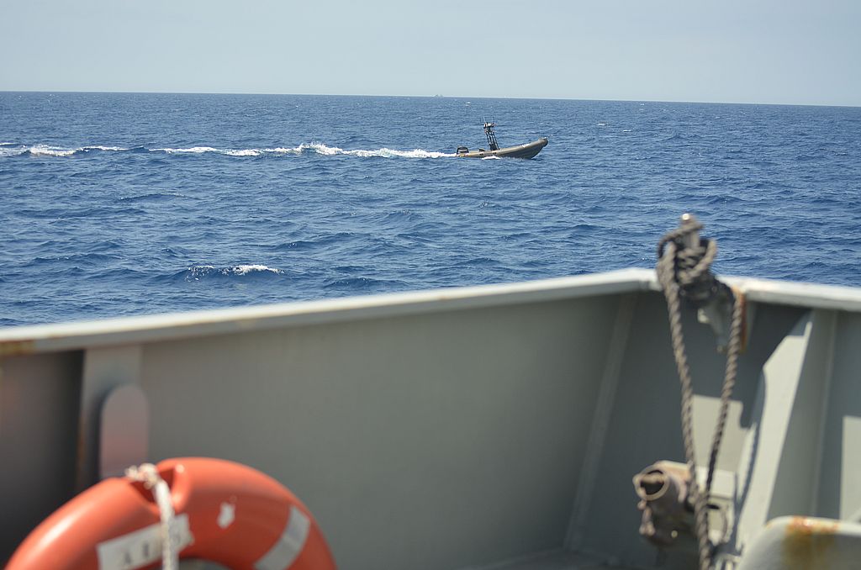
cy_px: 285
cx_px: 430
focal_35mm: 82
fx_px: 1969
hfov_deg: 24.7
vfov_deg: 16.5
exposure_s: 1/640
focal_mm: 55
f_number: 6.3
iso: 200
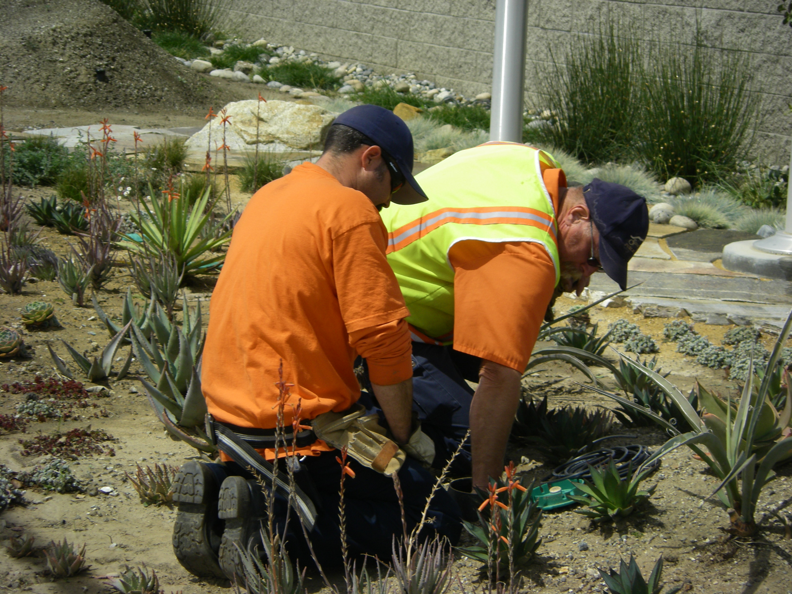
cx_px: 396
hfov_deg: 17.6
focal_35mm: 112
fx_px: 2563
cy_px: 297
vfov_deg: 13.2
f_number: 8.2
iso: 64
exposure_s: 1/200
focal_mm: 18.5
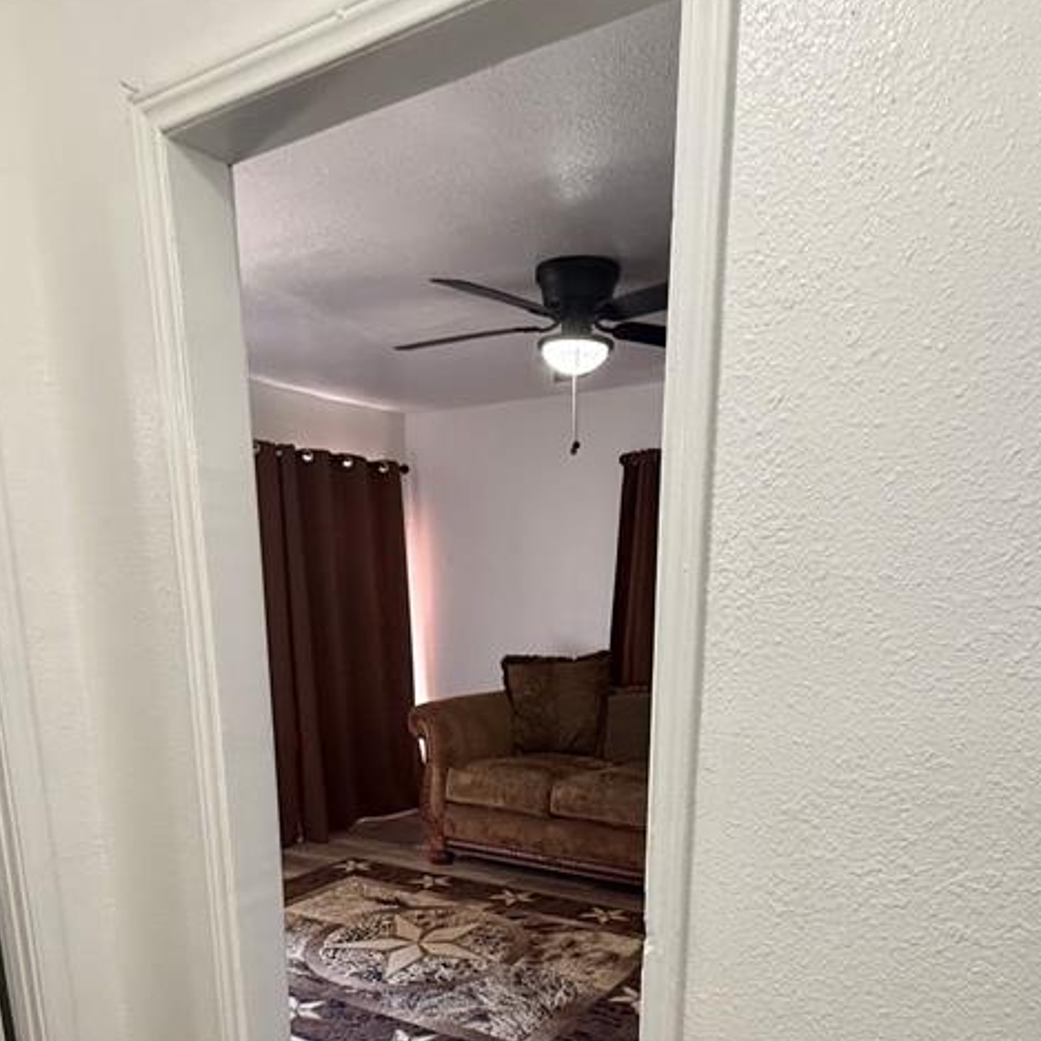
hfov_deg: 59.1
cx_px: 524
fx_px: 919
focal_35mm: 27
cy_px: 839
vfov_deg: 54.8
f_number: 2.2
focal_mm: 2.22
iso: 400
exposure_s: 1/60
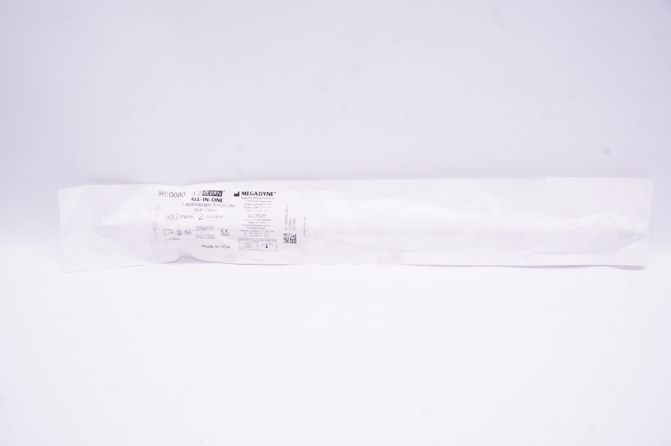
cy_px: 223
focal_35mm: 27
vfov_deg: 47.8
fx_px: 503
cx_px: 336
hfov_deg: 67.4
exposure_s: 1/15
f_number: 13
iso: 400
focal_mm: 18
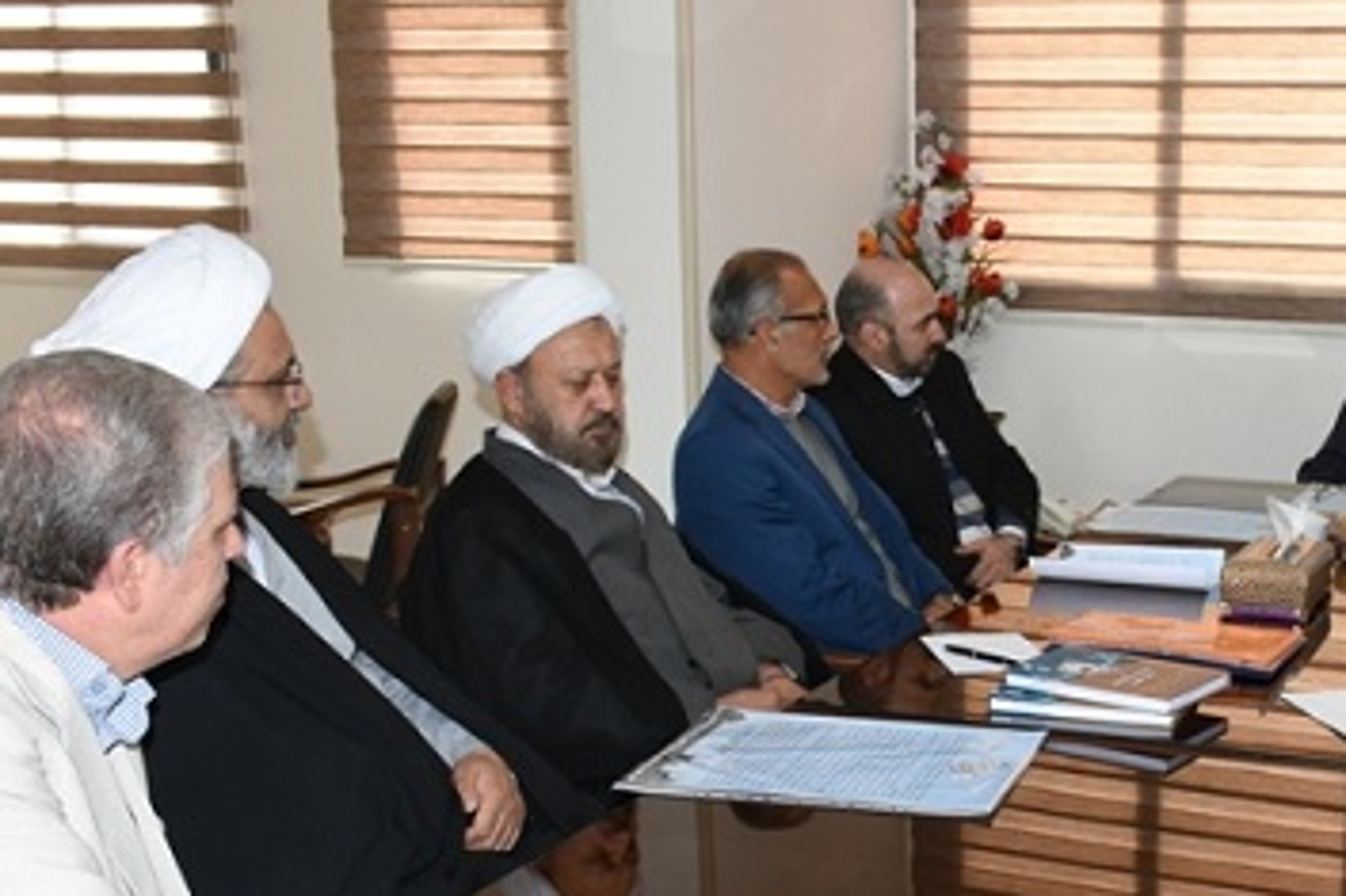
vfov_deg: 26.3
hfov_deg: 37.6
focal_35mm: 51
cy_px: 602
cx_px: 1068
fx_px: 1906
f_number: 10
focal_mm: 20
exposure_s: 1/60
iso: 640
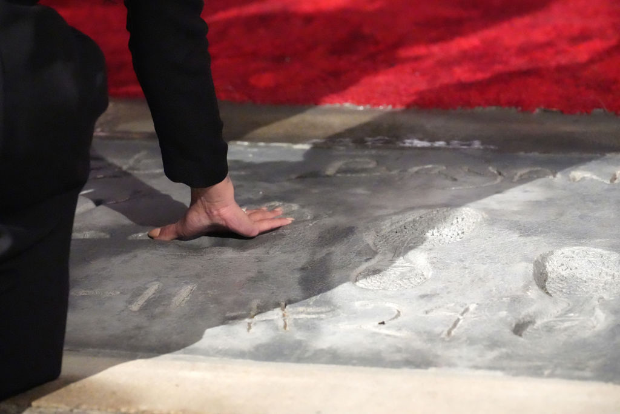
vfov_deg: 9.2
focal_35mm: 150
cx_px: 310
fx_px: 2584
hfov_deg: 13.7
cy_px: 207
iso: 25600
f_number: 5.6
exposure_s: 1/320
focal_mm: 150
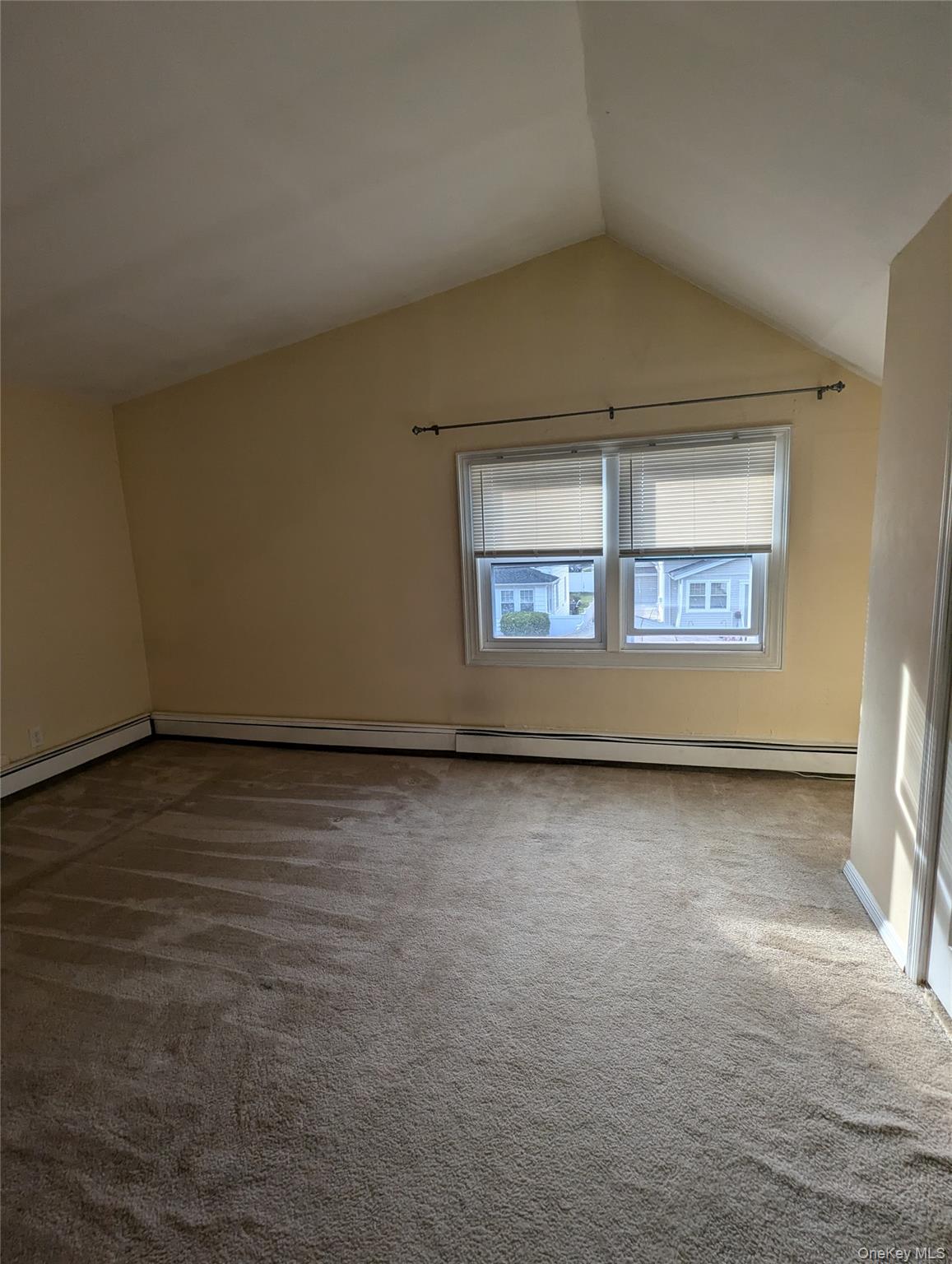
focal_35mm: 16
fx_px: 585
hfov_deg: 78.3
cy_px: 632
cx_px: 476
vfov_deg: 94.4
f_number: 2.2
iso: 46
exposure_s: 1/105
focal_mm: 2.35
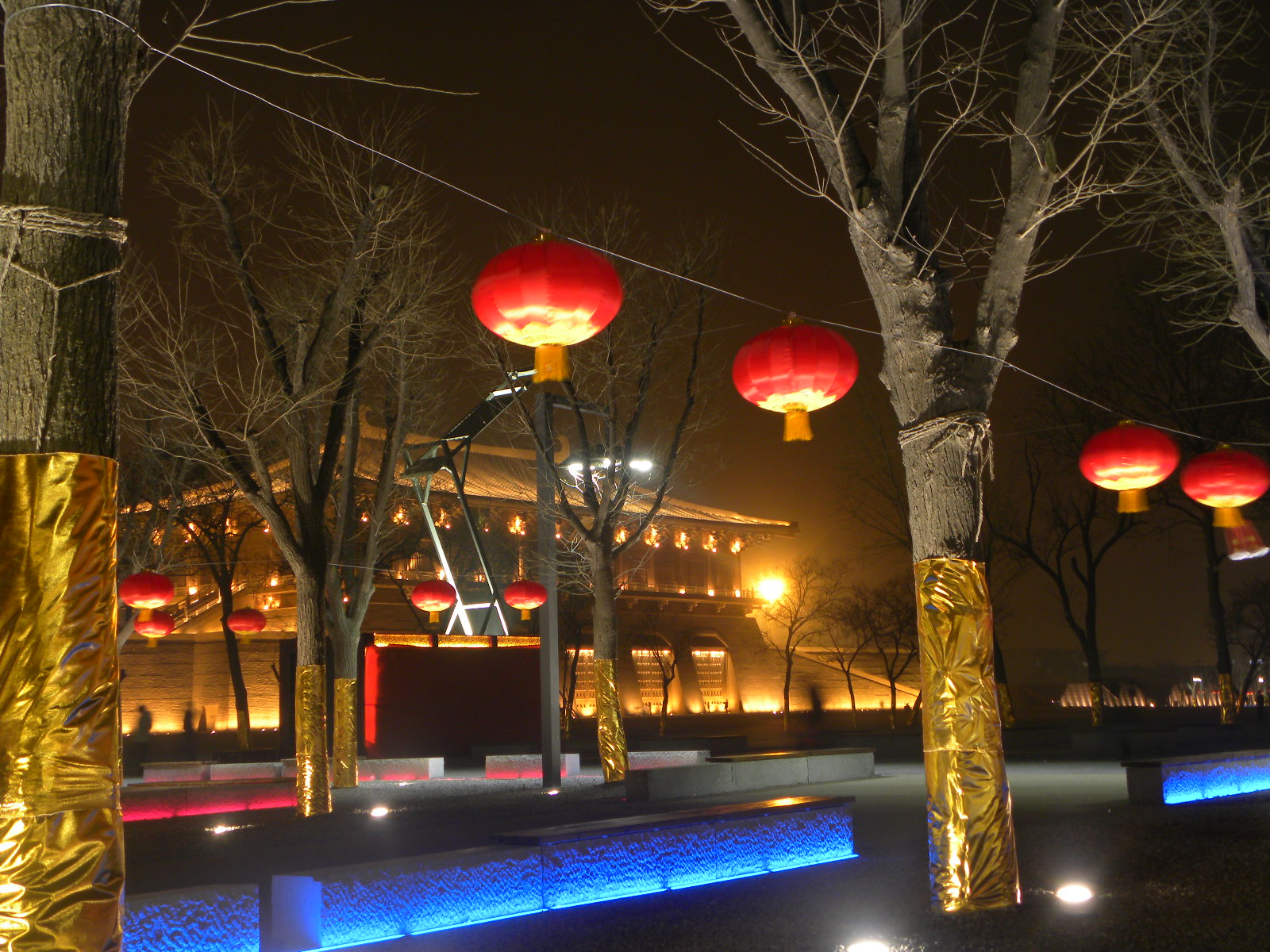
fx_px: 1908
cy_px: 476
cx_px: 635
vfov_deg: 28.0
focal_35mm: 52
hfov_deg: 36.8
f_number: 3.5
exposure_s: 1/1.2
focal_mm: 9.2
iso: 64
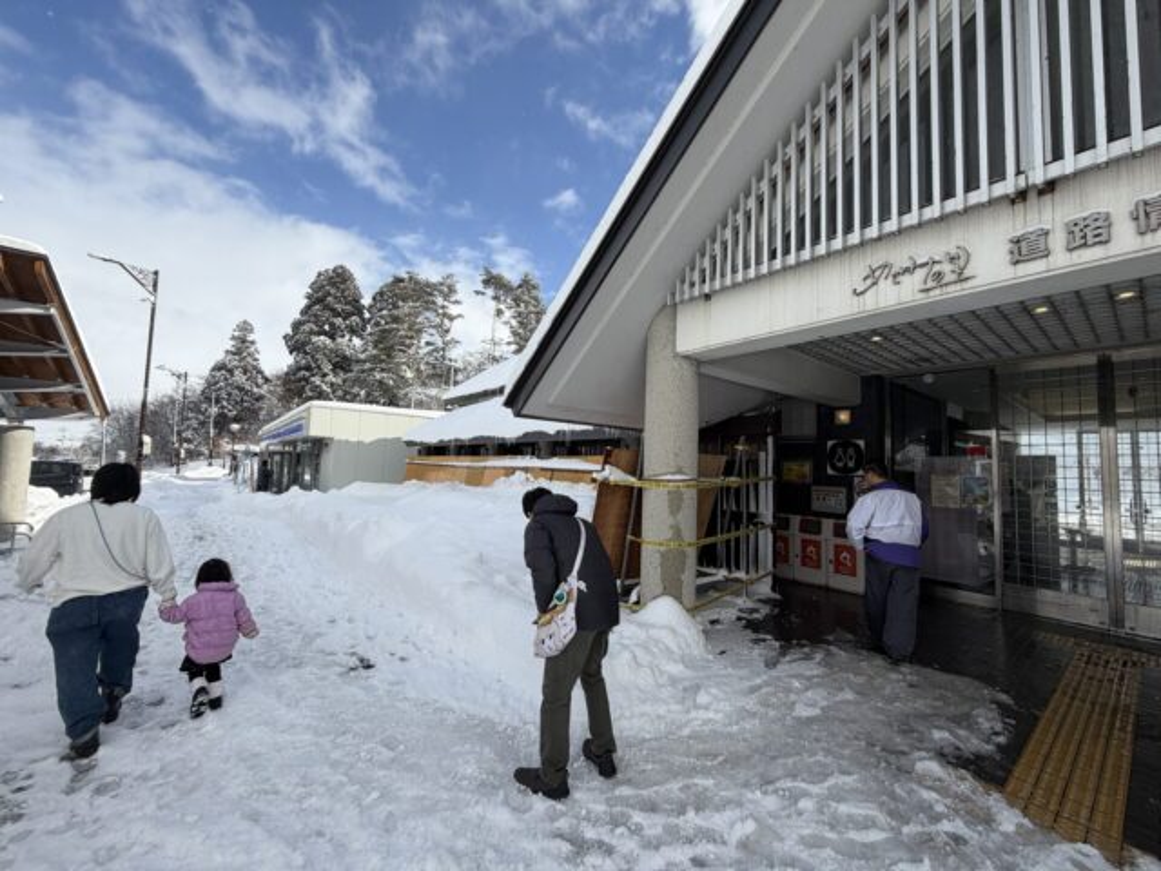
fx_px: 470
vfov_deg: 85.7
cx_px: 580
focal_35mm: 14
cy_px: 436
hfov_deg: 102.1
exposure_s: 1/1050
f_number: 2.2
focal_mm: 2.22
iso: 20
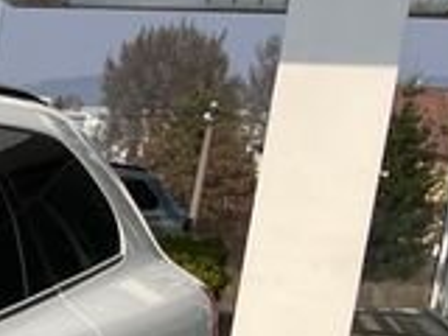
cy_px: 666
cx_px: -767
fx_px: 2148
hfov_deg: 9.8
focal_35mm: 166
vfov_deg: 8.5
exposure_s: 1/5848
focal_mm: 5.1
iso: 50
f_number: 1.6
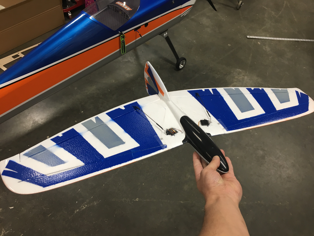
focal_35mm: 29
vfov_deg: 48.2
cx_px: 157
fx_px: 263
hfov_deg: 61.7
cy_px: 118
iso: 50
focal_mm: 4.15
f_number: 2.2
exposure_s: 1/30
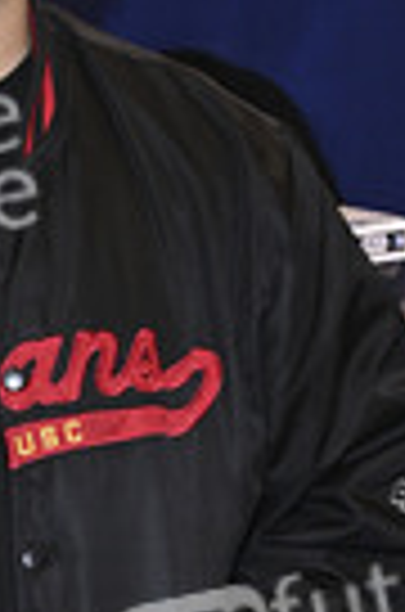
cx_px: -63
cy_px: 428
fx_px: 1950
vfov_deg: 17.8
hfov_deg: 11.6
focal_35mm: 115
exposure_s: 1/250
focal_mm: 39
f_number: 5.6
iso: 1000
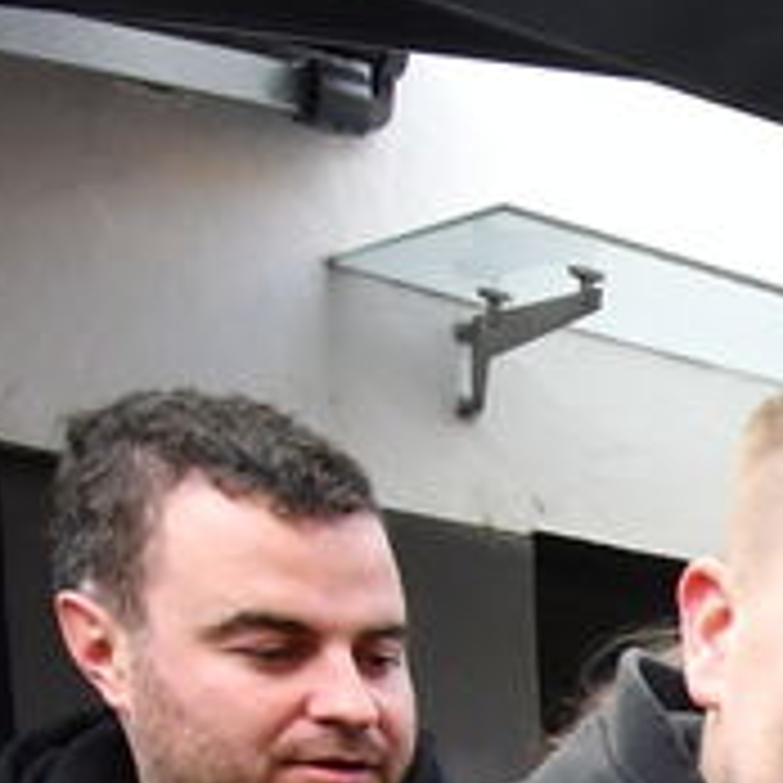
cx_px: 1804
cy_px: 1521
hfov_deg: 14.3
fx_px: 2252
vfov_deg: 15.9
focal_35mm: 88
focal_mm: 10
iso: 1250
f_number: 9
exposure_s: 1/320
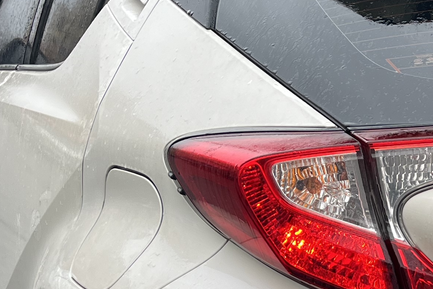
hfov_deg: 20.7
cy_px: 389
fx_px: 1119
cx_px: 499
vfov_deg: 14.1
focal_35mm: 93
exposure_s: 1/125
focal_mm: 5.1
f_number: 1.6
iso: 32
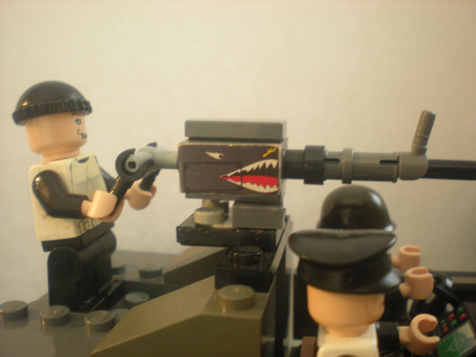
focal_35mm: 38
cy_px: 178
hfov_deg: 49.0
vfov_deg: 37.7
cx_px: 238
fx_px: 523
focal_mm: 6.3
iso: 200
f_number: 3.1
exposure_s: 1/8.3
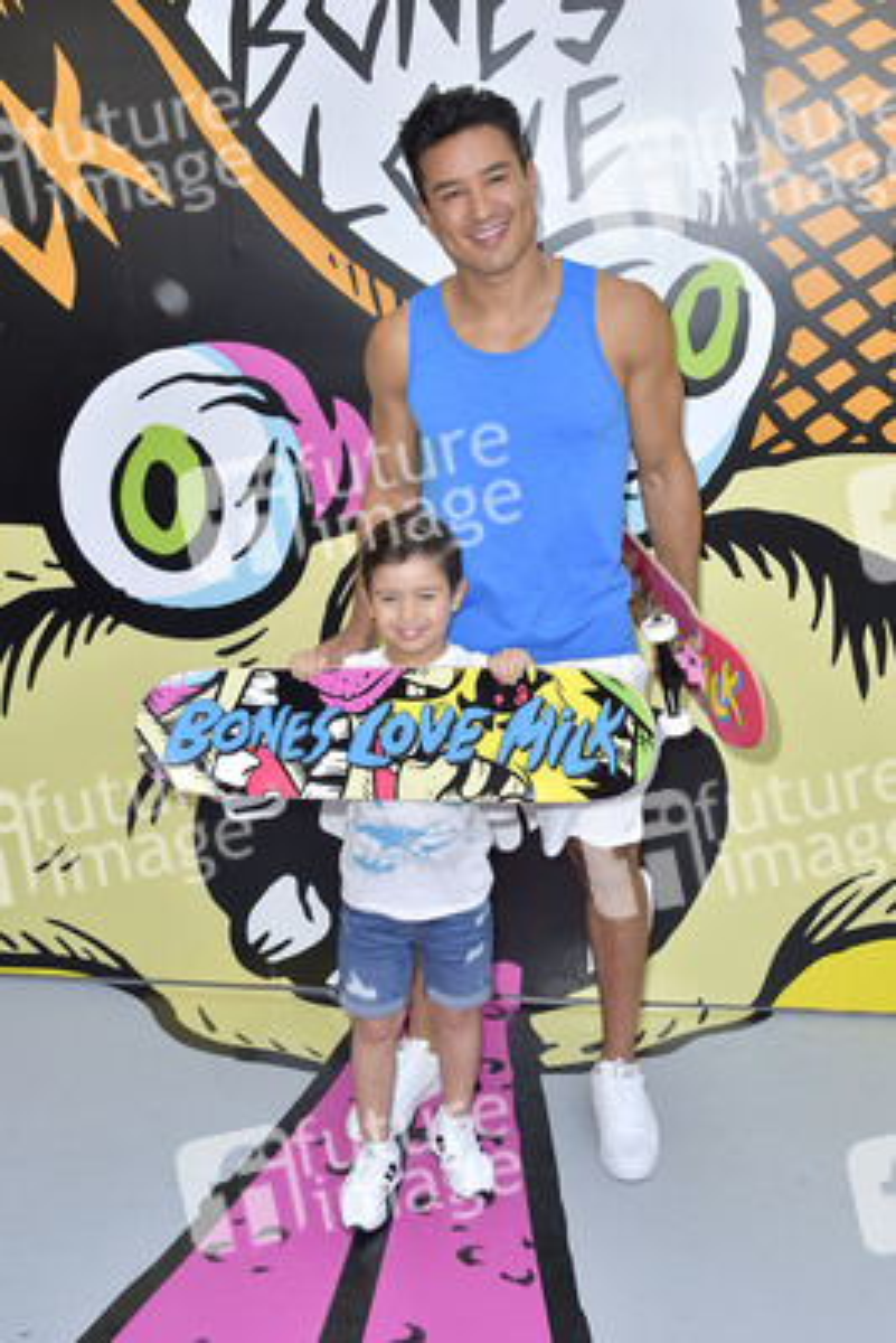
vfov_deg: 53.1
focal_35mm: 36
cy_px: 672
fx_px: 1343
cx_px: 448
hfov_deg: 36.9
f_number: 7.1
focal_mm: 36
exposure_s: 1/250
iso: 320
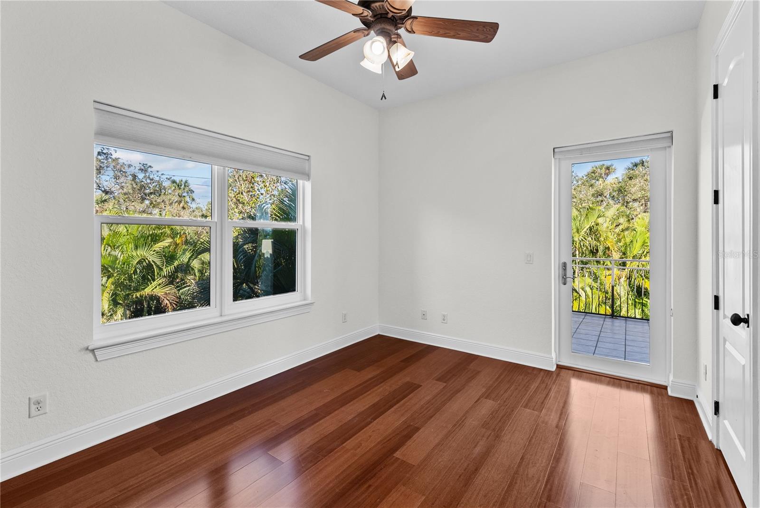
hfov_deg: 96.7
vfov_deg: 73.8
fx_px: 338
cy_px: 254
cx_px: 380
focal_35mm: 16
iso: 640
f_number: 9
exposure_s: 1/15
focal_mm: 16
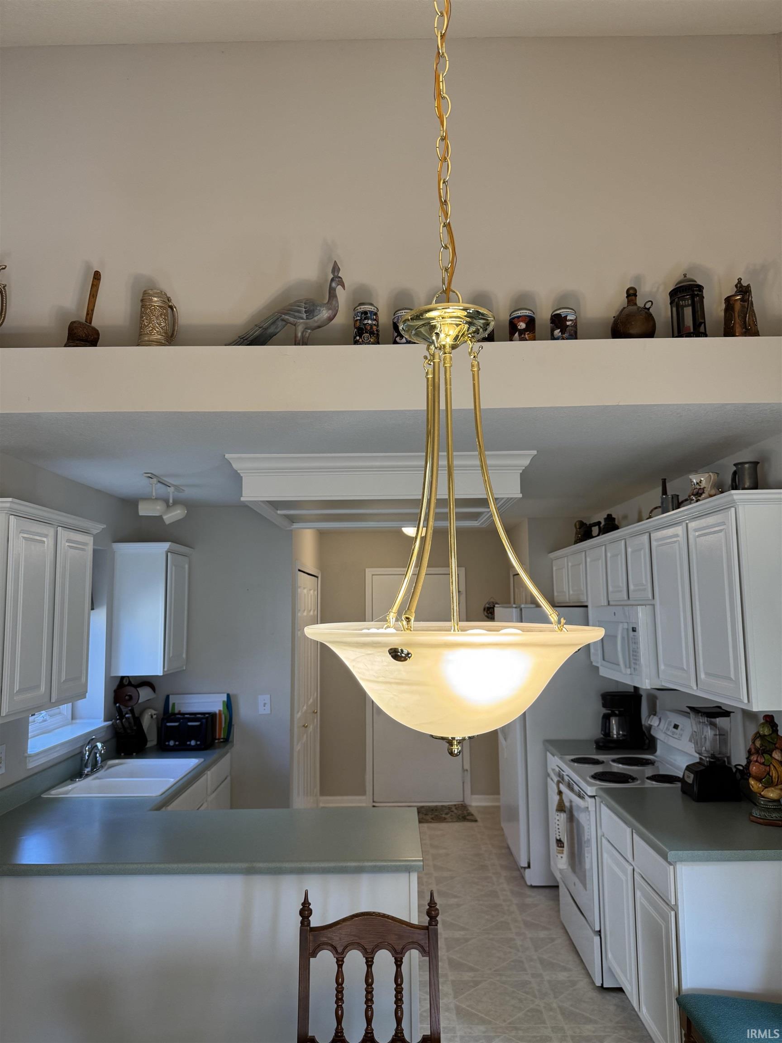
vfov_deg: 71.6
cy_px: 522
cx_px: 391
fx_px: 723
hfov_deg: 56.8
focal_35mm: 24
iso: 125
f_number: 1.78
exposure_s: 1/120
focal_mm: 6.76
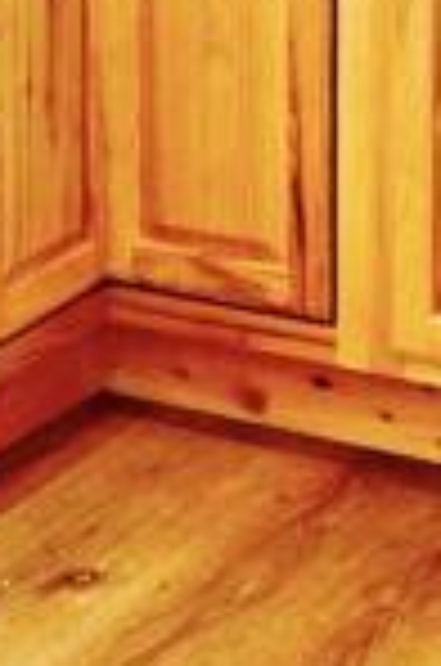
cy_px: -824
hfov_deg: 7.3
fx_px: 3452
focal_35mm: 187
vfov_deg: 9.9
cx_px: 171
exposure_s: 1/80
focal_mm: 18
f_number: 4.5
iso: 400
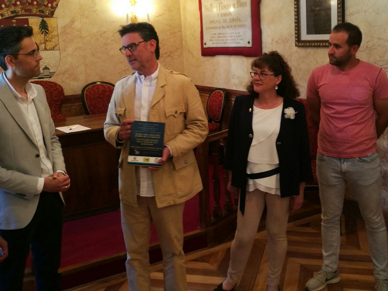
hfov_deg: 44.8
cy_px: 95
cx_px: 203
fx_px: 471
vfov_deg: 34.0
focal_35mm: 42
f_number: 16
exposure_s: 1/33.3
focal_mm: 4.5
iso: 160
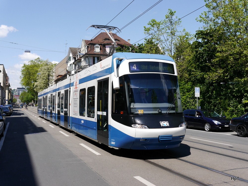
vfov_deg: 36.0
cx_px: 124
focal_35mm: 40
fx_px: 287
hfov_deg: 46.8
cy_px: 93
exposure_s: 1/400
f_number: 8
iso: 160
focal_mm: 20
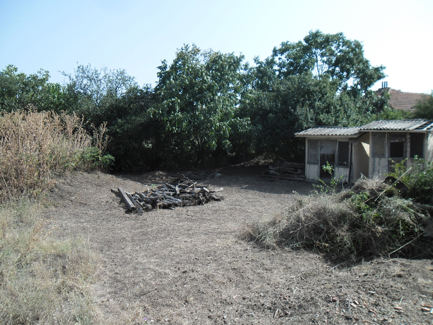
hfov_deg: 65.3
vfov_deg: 51.4
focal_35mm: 27
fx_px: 338
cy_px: 162
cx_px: 216
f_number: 3.5
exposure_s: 1/412
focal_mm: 4.9
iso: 80
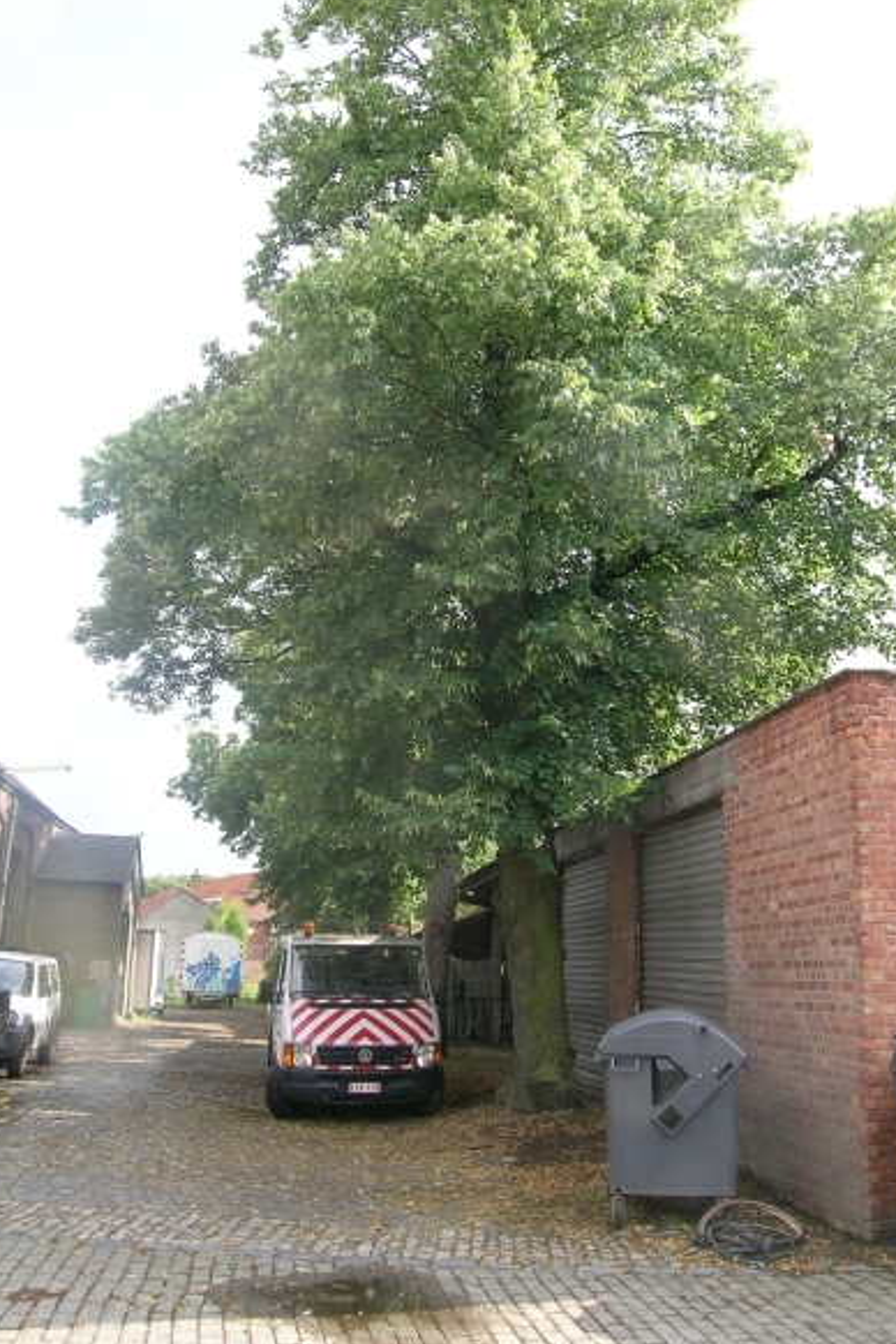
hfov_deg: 43.6
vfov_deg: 61.9
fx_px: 1120
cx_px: 483
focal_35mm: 30
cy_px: 674
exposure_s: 1/106
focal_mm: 5.8
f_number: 4.4
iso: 50
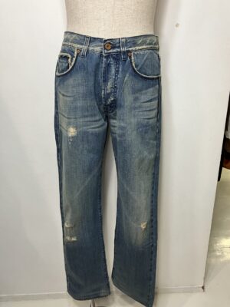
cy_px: 154
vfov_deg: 63.4
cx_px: 115
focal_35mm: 28
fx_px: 248
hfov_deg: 49.7
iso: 100
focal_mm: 3.99
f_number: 1.8
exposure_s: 1/50
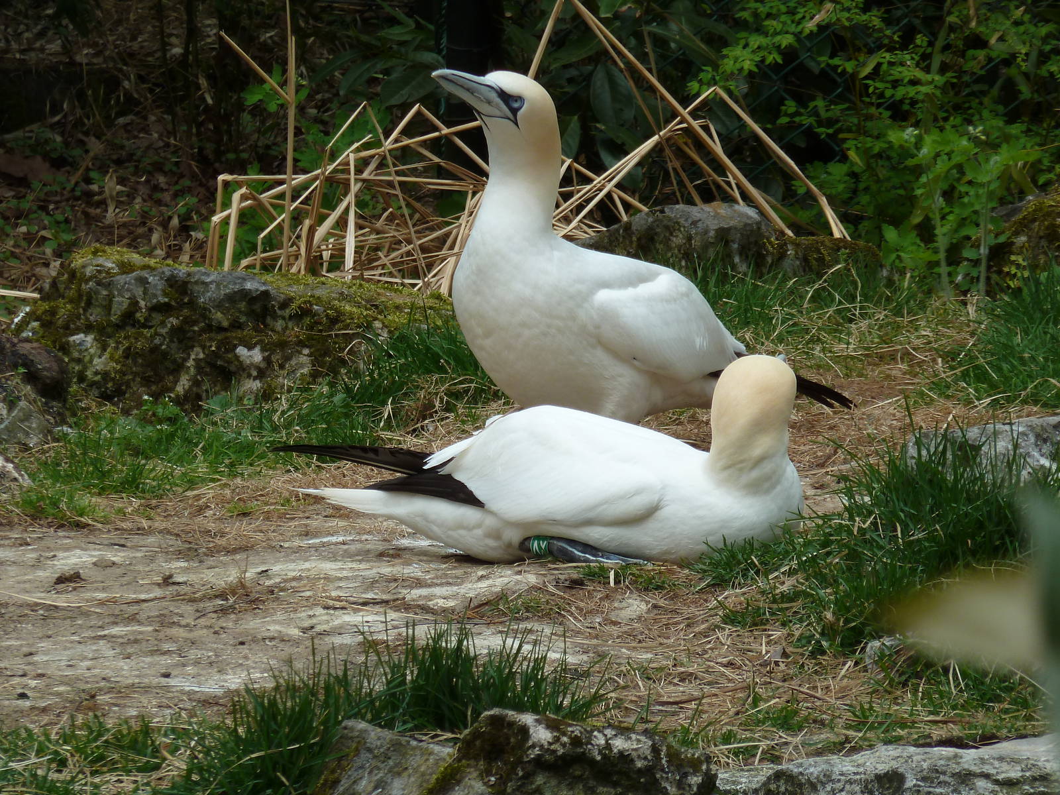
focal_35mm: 359
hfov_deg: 5.5
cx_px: 530
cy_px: 398
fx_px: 10993
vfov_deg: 4.1
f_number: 4.9
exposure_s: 1/200
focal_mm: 49.2
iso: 80
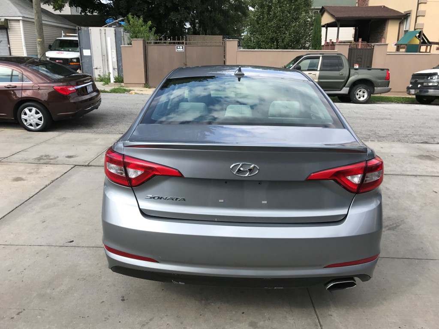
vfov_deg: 49.7
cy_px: 164
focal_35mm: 28
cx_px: 220
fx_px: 355
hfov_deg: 63.4
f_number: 1.8
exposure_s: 1/1140
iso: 20
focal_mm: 3.99
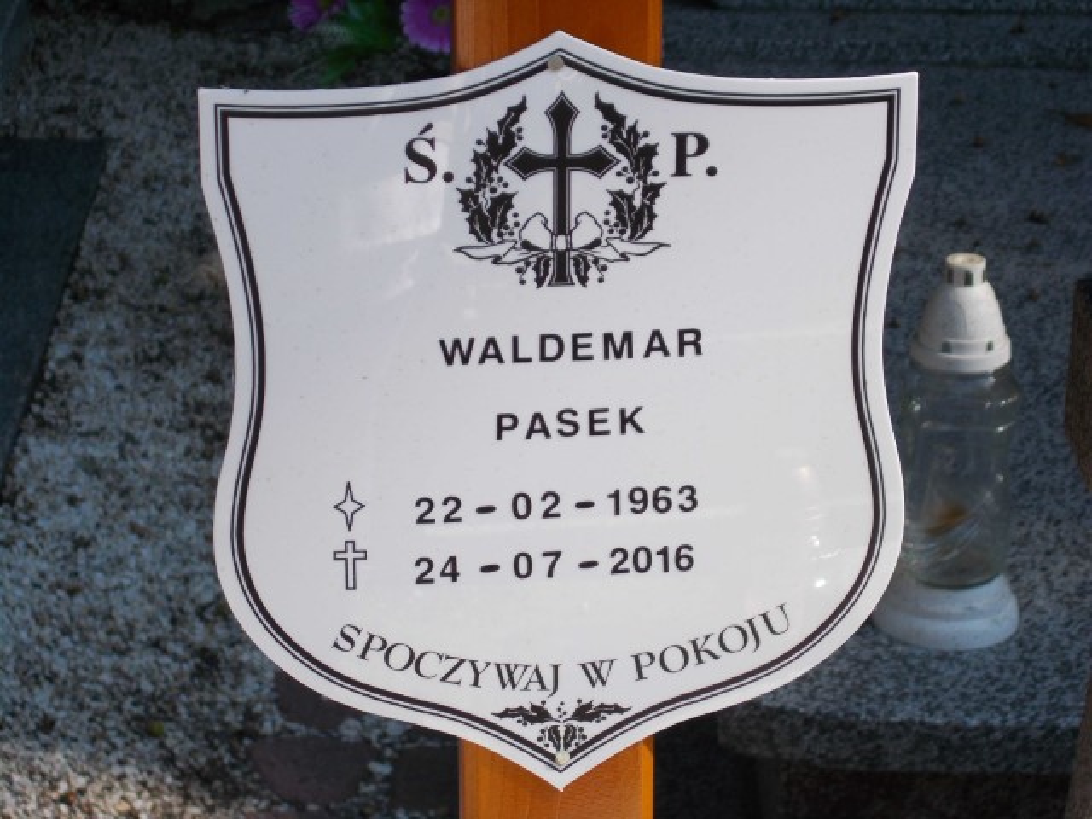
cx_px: 546
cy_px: 410
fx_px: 3565
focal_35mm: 113
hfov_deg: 17.4
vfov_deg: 13.1
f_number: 6
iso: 80
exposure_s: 1/100
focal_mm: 20.1
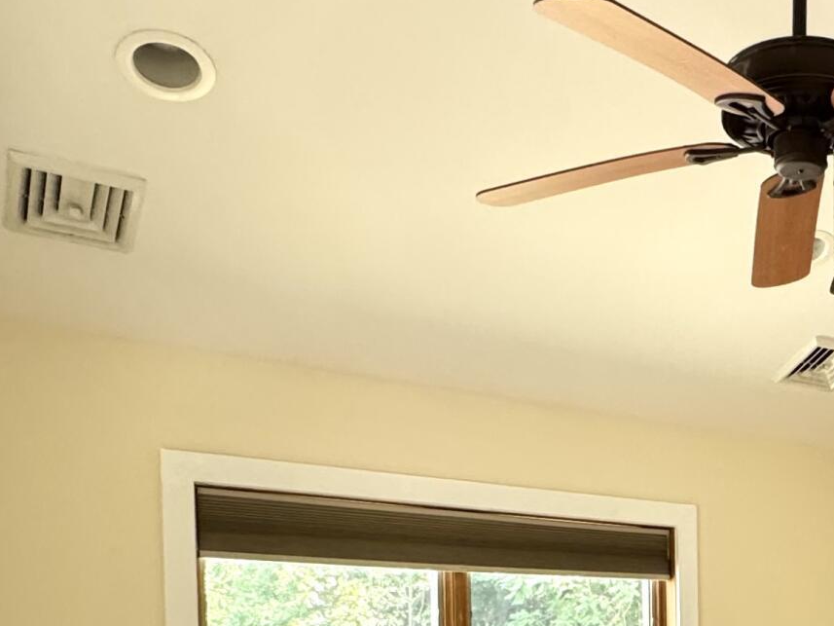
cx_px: 782
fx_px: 1181
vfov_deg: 26.5
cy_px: 748
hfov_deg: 36.0
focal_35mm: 49
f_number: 2.2
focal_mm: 2.22
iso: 320
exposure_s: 1/99
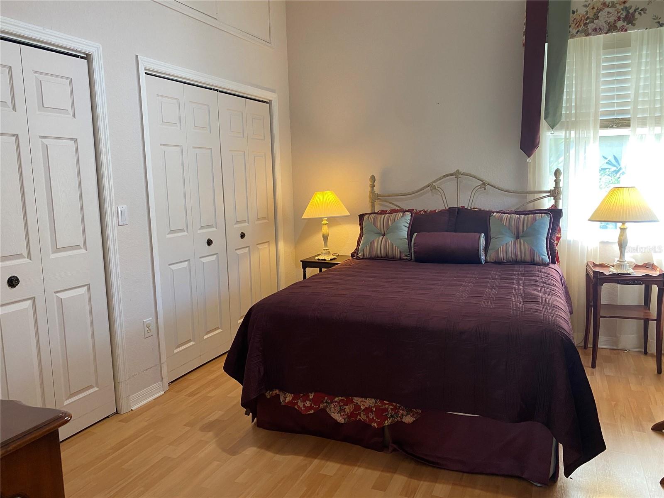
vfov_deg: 53.1
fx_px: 499
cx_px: 332
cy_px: 249
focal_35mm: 26
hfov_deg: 67.3
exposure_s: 1/60
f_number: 1.8
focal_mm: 4.25
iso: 200
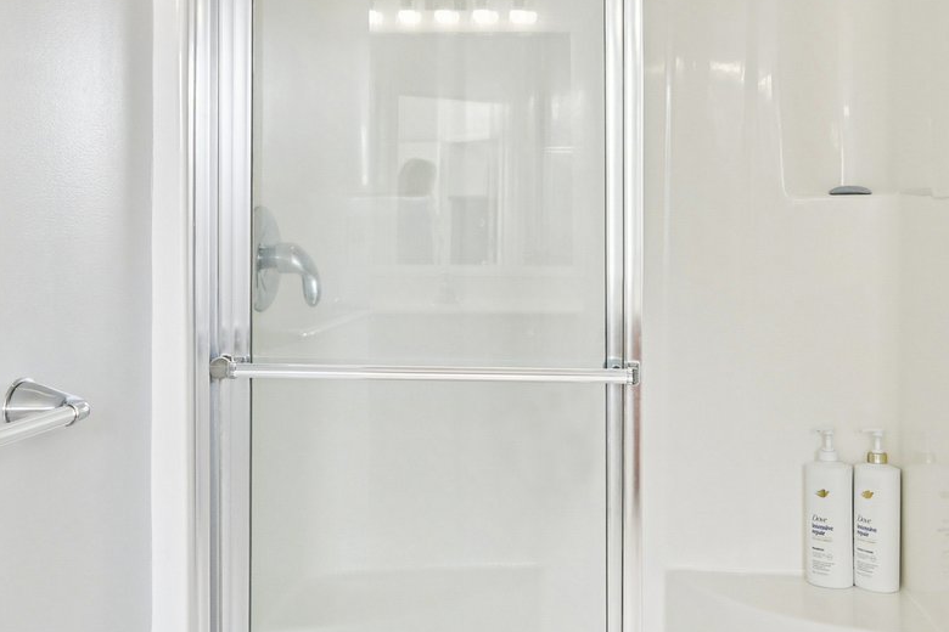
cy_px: 268
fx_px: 1107
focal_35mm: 42
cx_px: 619
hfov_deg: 45.8
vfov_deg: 31.8
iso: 200
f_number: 8
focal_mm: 16
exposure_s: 1/15
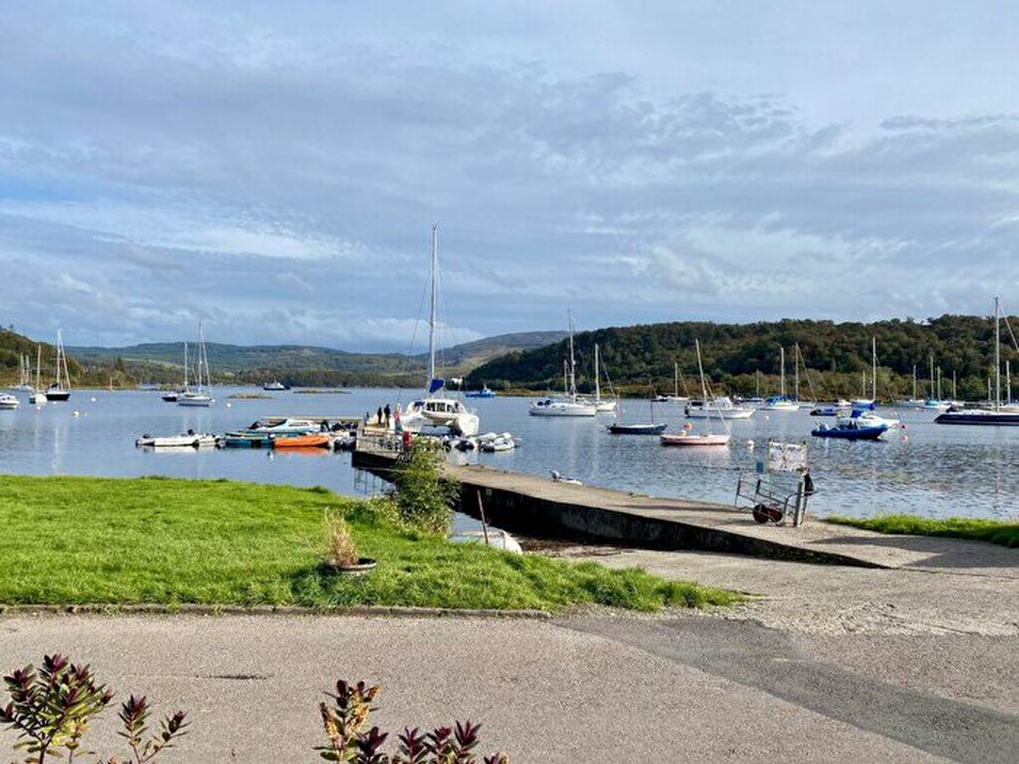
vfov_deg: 53.1
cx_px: 510
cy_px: 382
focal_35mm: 26
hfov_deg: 67.3
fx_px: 765
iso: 32
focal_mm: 4.25
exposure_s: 1/2967
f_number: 1.8
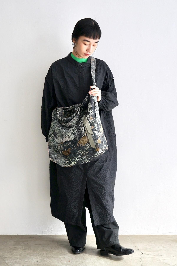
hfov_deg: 28.1
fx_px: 354
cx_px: 88
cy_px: 133
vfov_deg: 41.1
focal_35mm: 48
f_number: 4.5
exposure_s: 1/60
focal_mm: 48
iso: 320
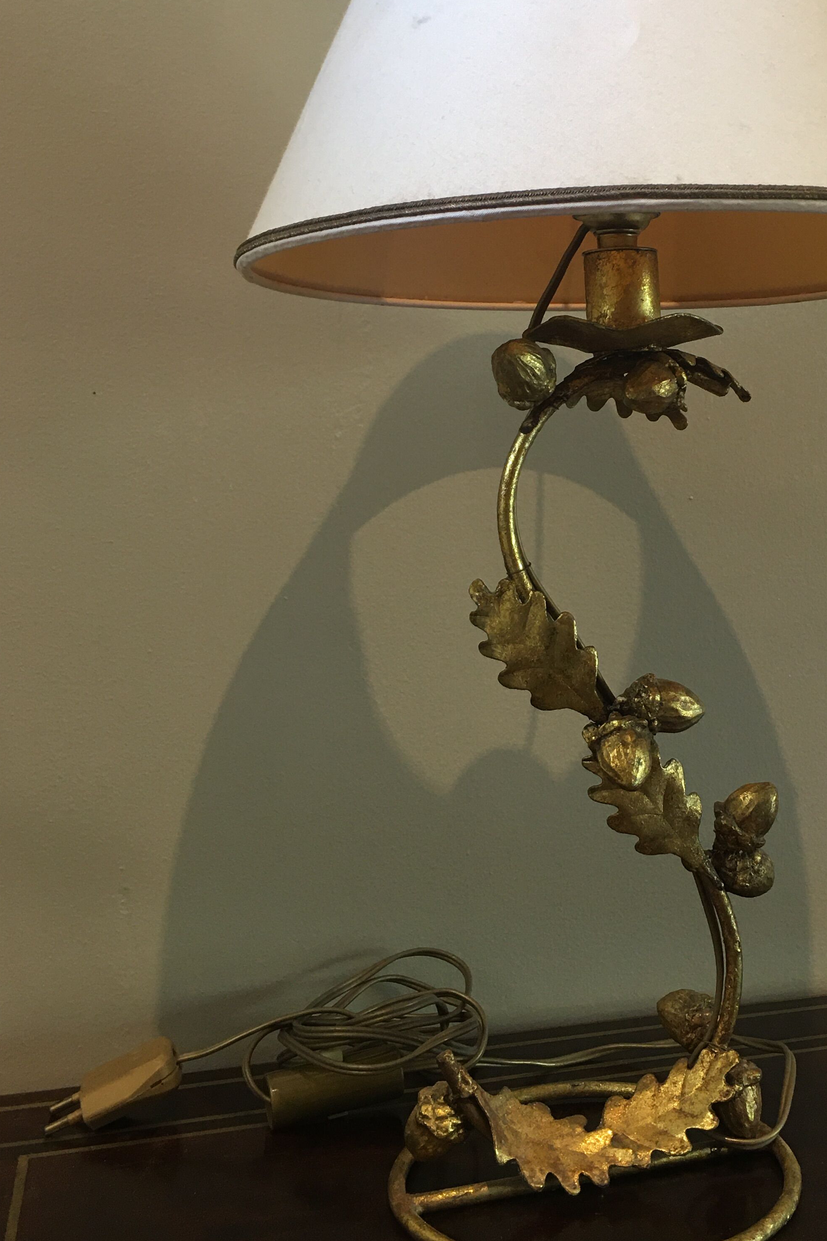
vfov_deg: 47.3
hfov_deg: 32.2
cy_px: 525
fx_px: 1413
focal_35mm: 41
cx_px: 594
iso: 50
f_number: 2.2
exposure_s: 1/17
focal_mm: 4.15
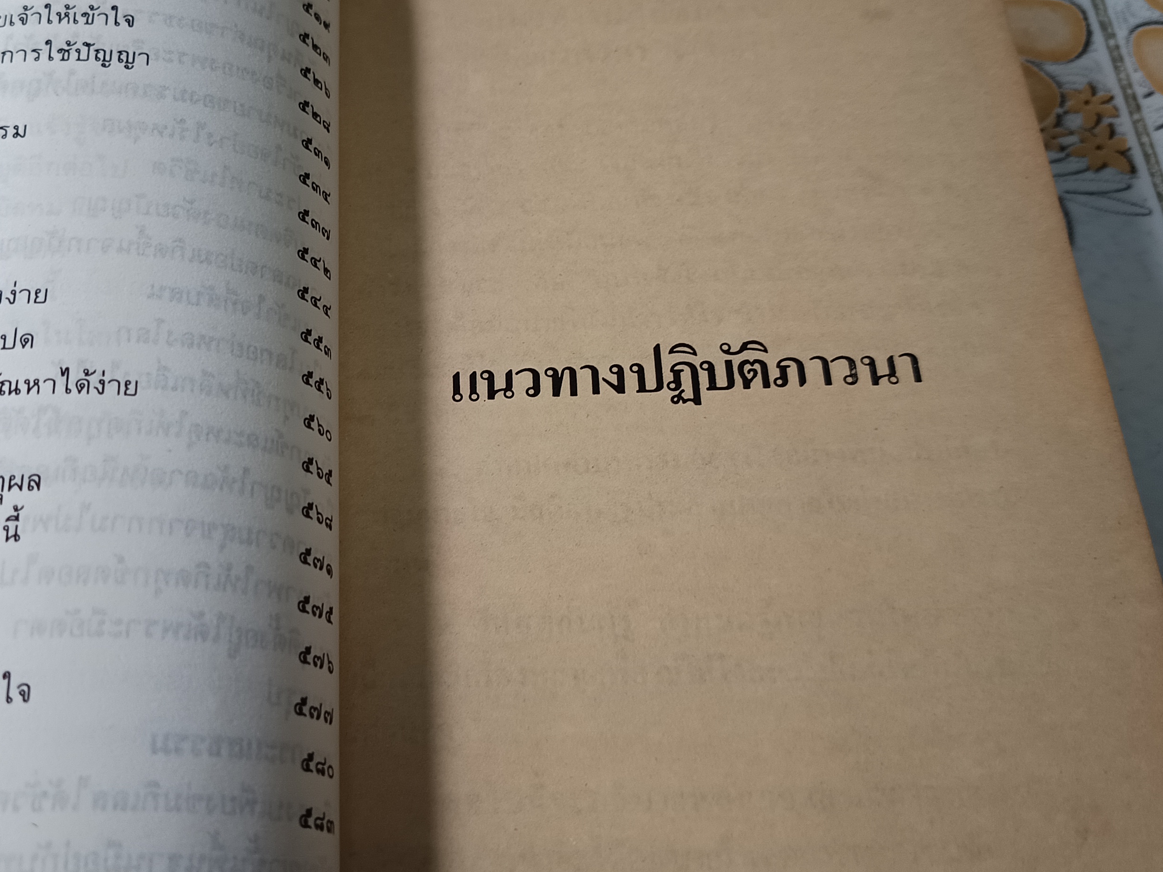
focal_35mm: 39
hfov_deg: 47.3
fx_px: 1310
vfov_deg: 36.8
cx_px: 410
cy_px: 455
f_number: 1.7
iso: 363
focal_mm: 5.31
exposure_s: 1/50
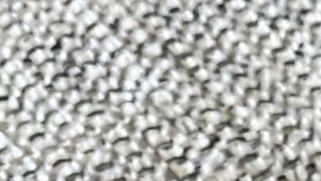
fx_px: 1549
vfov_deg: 4.9
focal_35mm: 182
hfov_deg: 11.6
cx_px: -48
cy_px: 1030
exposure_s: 1/50
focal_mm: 5.1
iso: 400
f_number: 1.6
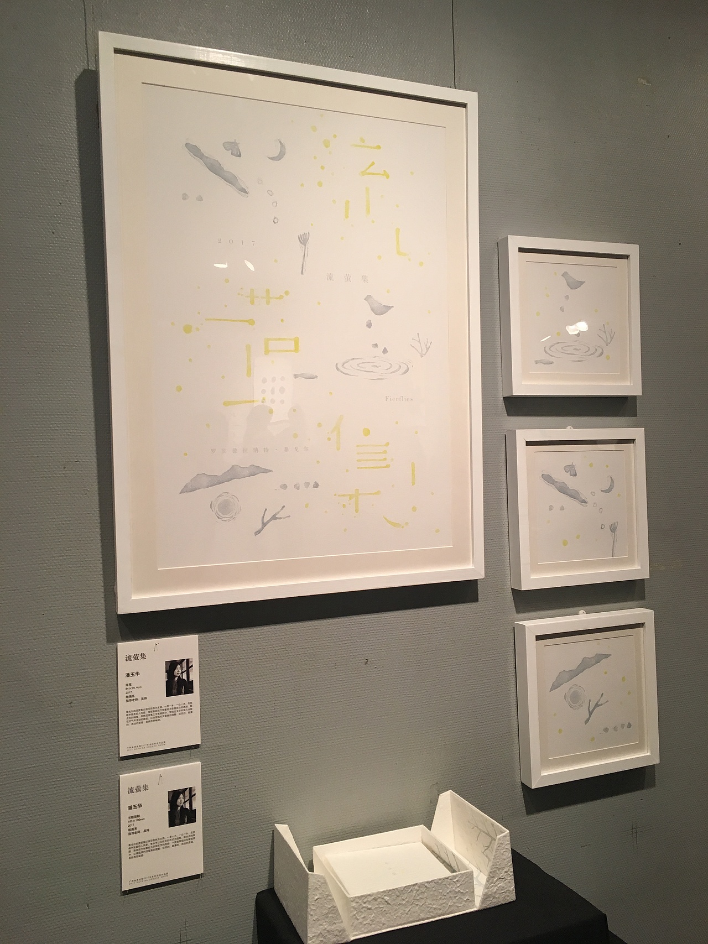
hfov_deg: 48.2
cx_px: 354
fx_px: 791
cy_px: 472
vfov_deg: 61.7
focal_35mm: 29
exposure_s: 1/33
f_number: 2.2
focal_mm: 4.15
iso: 64
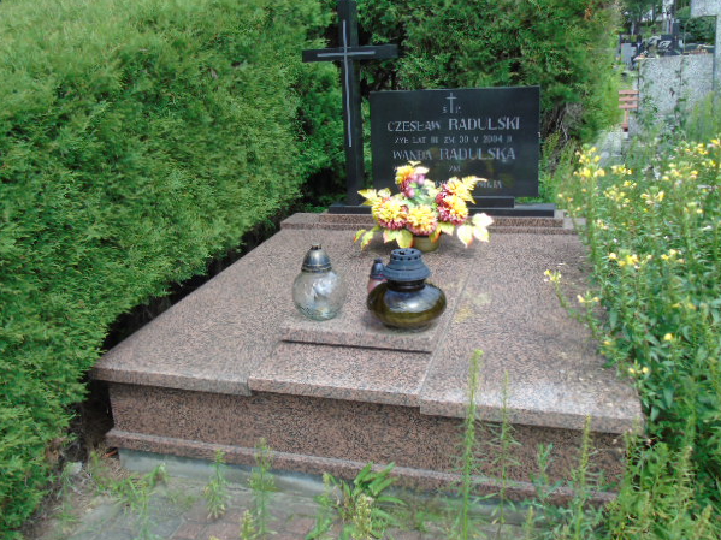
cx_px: 351
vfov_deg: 45.4
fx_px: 646
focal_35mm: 31
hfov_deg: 58.4
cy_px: 255
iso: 80
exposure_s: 1/250
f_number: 3.6
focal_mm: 5.2
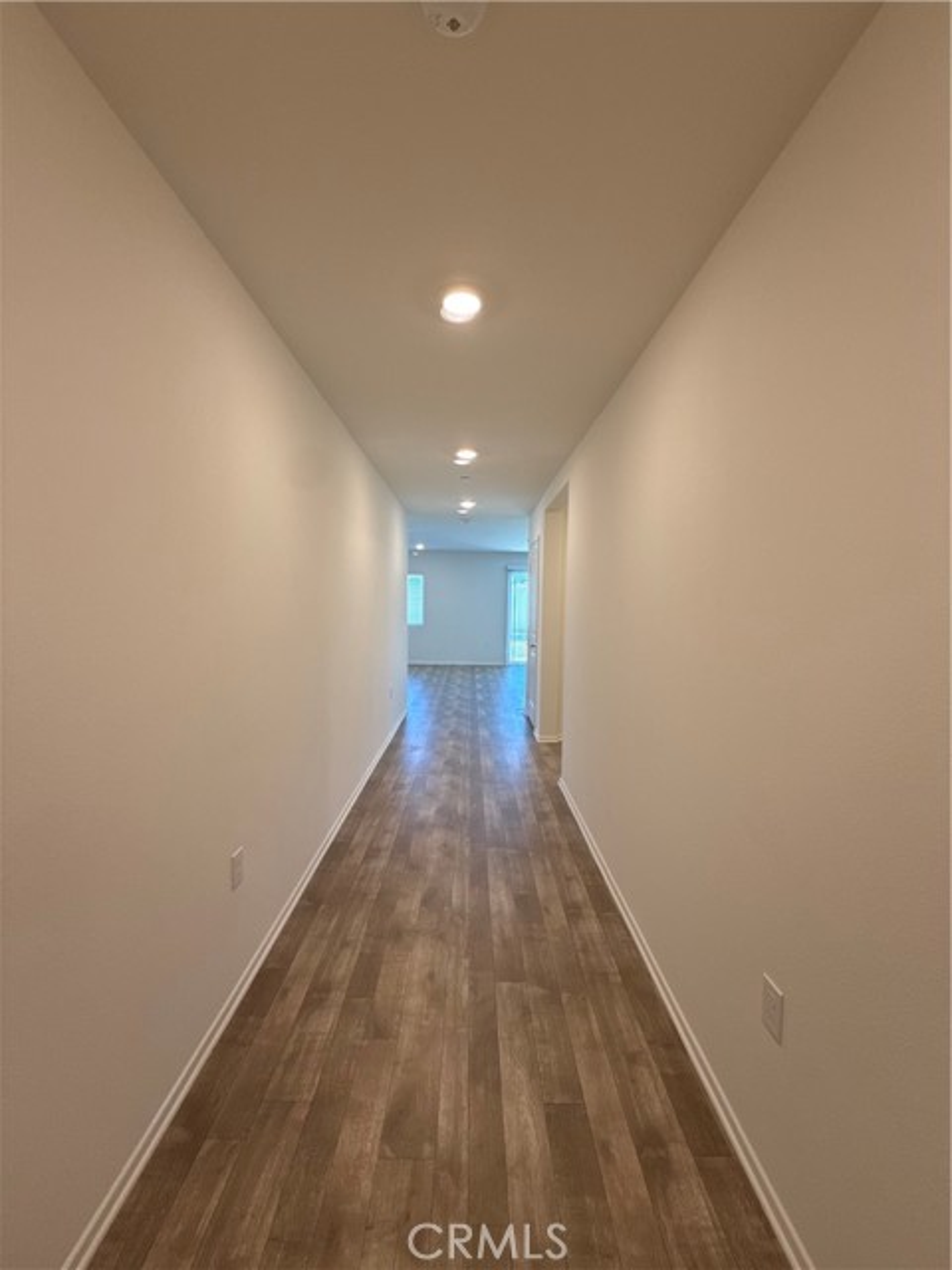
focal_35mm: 14
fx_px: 513
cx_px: 476
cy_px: 635
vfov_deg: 102.1
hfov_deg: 85.7
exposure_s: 1/120
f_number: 2.2
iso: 160
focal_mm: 2.22
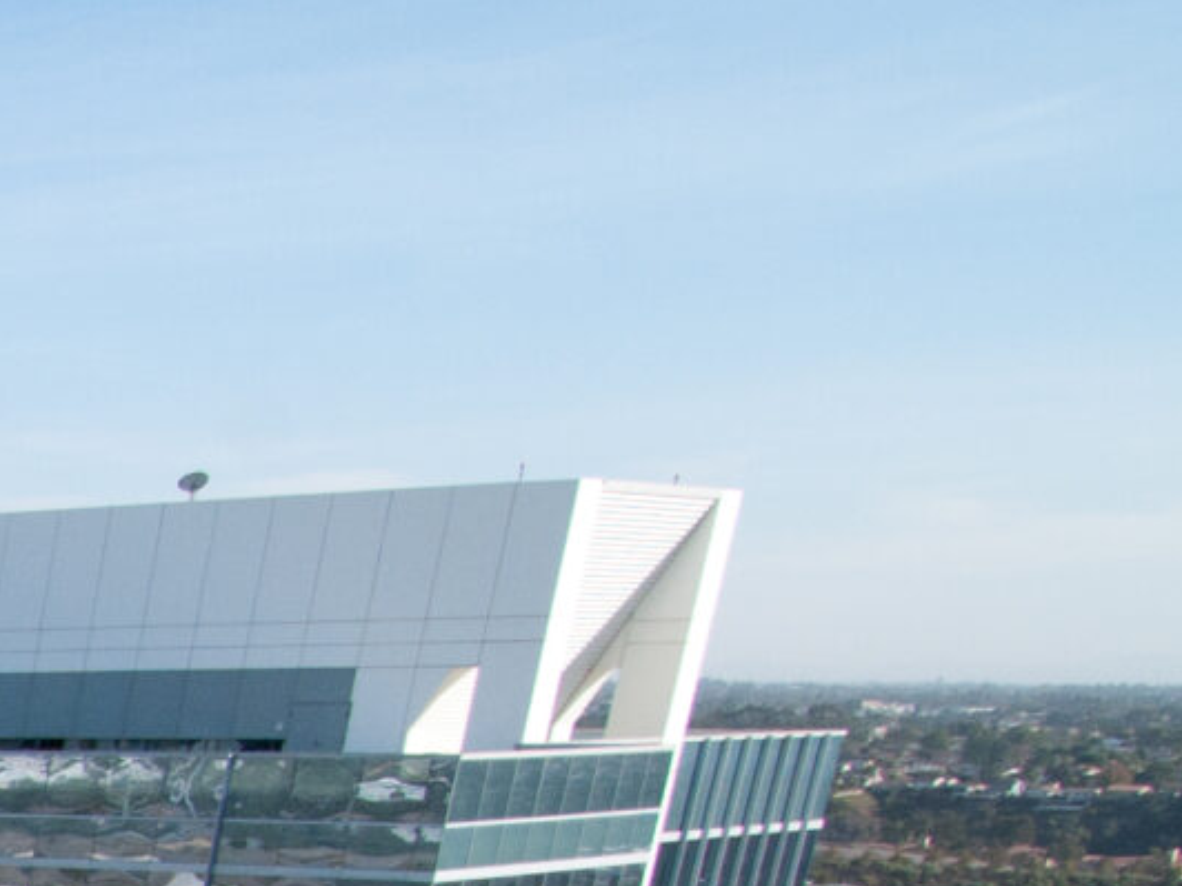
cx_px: -1549
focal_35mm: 76
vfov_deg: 15.5
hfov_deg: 15.6
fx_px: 2606
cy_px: 1756
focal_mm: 11
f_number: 8
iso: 500
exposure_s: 1/800
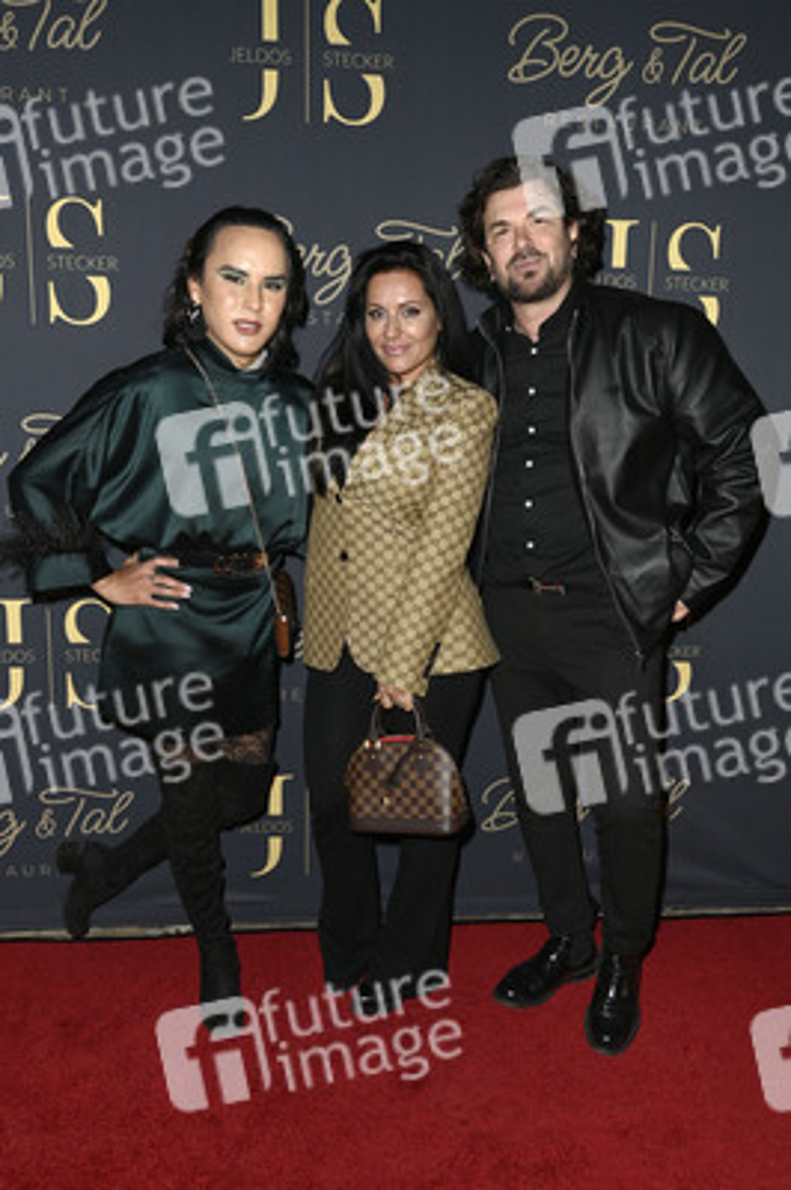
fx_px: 957
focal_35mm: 29
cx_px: 396
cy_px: 595
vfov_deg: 63.7
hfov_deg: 44.9
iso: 500
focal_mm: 29
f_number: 5.6
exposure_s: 1/250
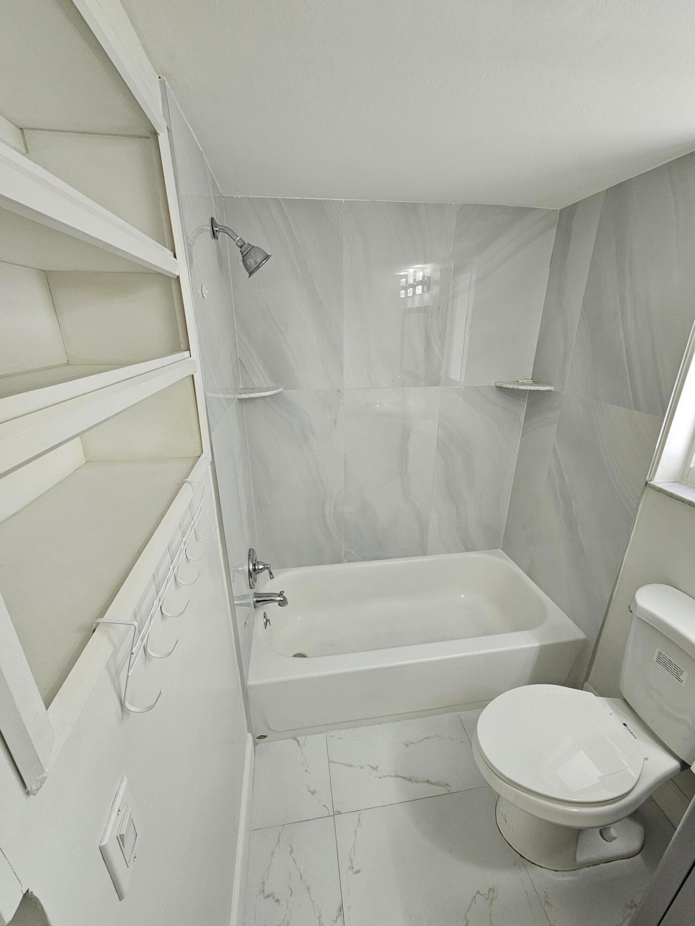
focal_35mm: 13
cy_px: 463
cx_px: 348
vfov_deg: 106.2
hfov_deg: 89.9
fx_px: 348
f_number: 2.2
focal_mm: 2.2
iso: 100
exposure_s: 1/60
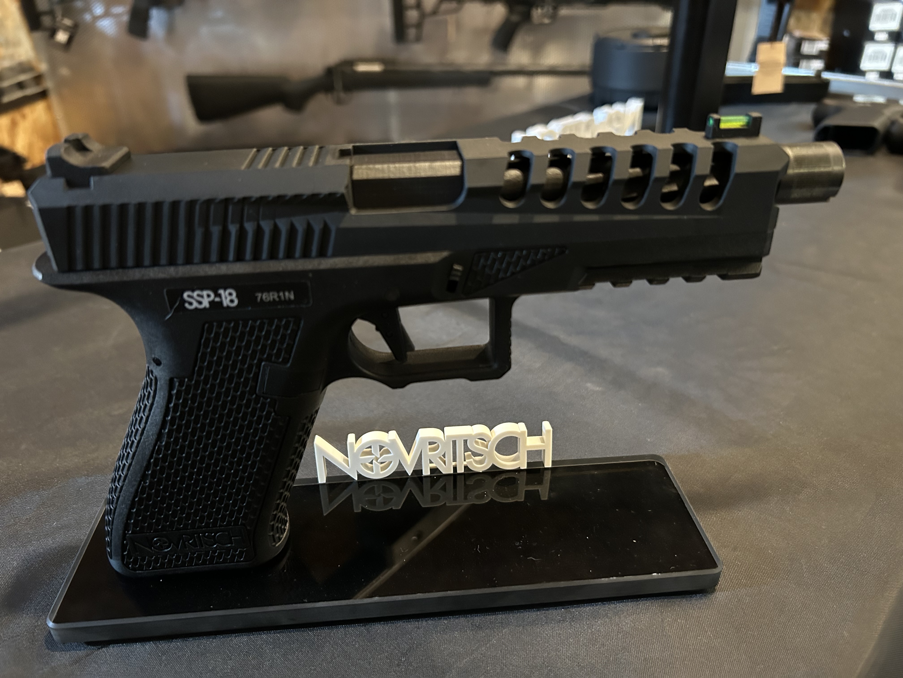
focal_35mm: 26
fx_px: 678
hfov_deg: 67.3
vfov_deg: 53.1
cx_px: 452
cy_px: 339
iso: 800
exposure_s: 1/30
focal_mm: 5.7
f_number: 1.5
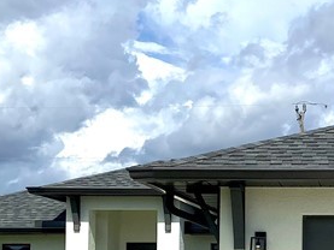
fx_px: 927
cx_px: 394
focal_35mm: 96
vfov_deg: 15.2
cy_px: 243
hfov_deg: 19.3
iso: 32
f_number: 1.8
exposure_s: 1/8197
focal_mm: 4.25
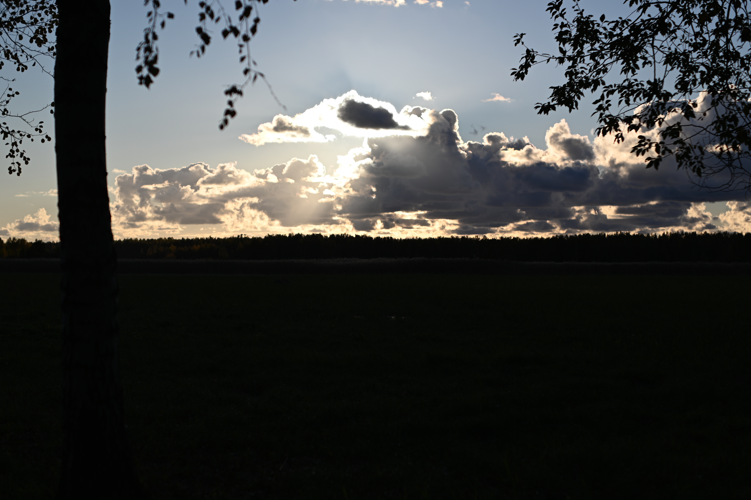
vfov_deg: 21.5
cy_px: 252
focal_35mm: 63
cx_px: 372
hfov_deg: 31.9
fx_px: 1313
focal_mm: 50
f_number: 1.4
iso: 100
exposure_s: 1/8000
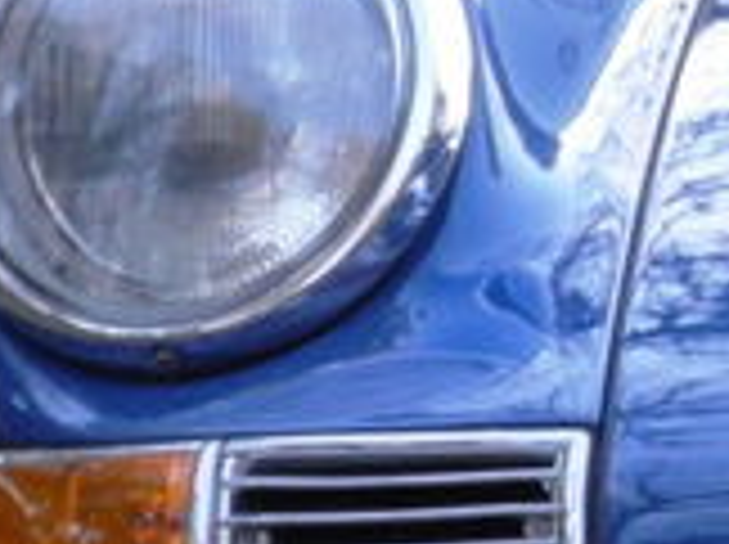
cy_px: 441
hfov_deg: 2.0
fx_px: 20377
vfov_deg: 1.5
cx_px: 1886
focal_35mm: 969
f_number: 5
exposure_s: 1/30
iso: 163
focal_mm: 32.6
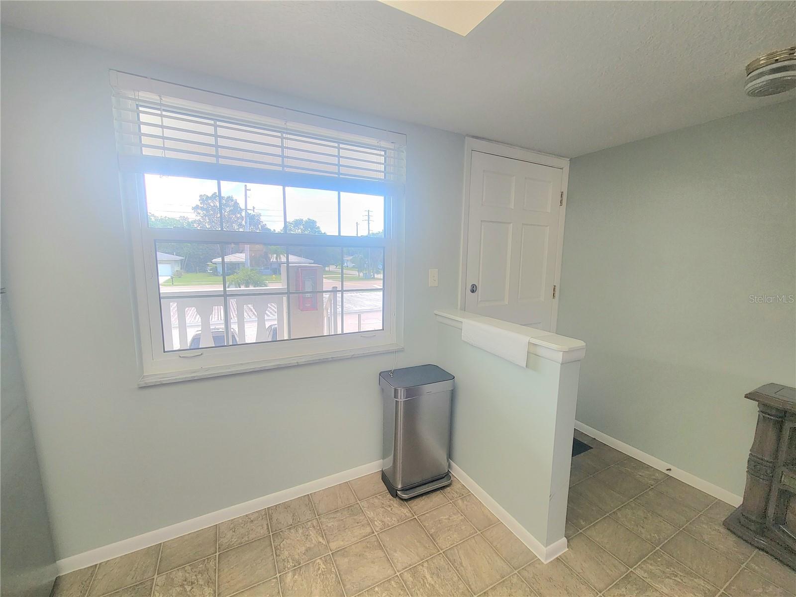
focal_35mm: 13
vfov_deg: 89.9
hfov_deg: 106.2
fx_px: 299
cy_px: 298
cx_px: 398
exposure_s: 1/60.2
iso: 64
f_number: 2.2
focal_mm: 2.2
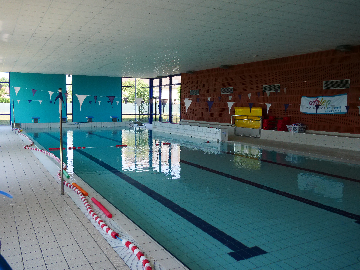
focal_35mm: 34
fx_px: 354
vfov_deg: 41.8
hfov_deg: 54.0
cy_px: 135
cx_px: 180
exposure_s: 1/1000
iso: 1600
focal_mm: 17
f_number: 5.6
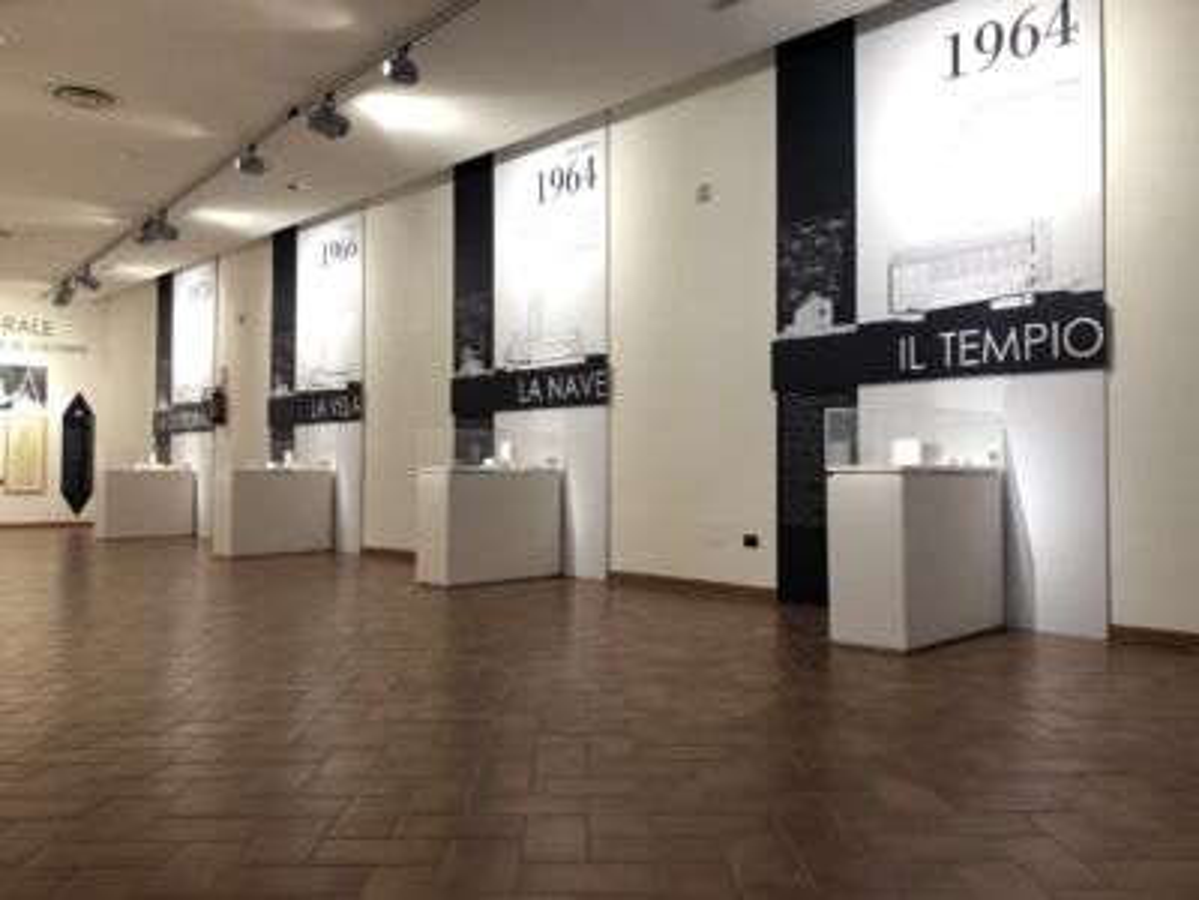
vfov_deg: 49.7
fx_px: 970
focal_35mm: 28
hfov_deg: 63.4
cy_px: 450
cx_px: 600
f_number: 1.8
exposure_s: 1/17
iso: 50
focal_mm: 3.99
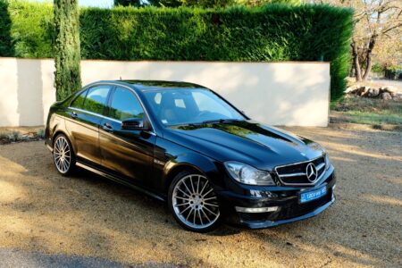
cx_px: 201
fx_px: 346
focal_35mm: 31
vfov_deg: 42.3
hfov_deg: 60.3
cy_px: 134
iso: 400
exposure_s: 1/140
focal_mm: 20.6
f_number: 7.1
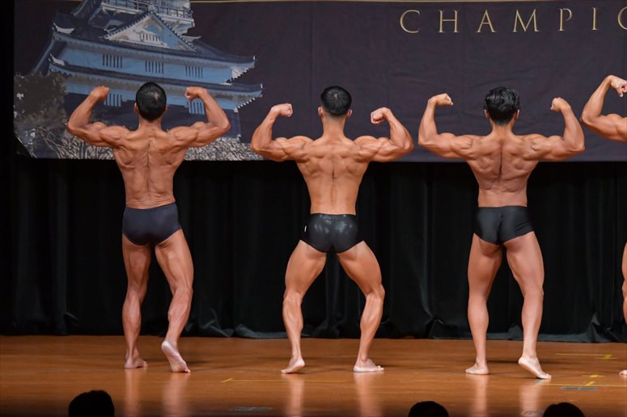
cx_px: 314
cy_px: 208
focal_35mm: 240
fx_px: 4178
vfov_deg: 5.7
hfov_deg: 8.6
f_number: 5.6
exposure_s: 1/400
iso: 5000
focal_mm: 160
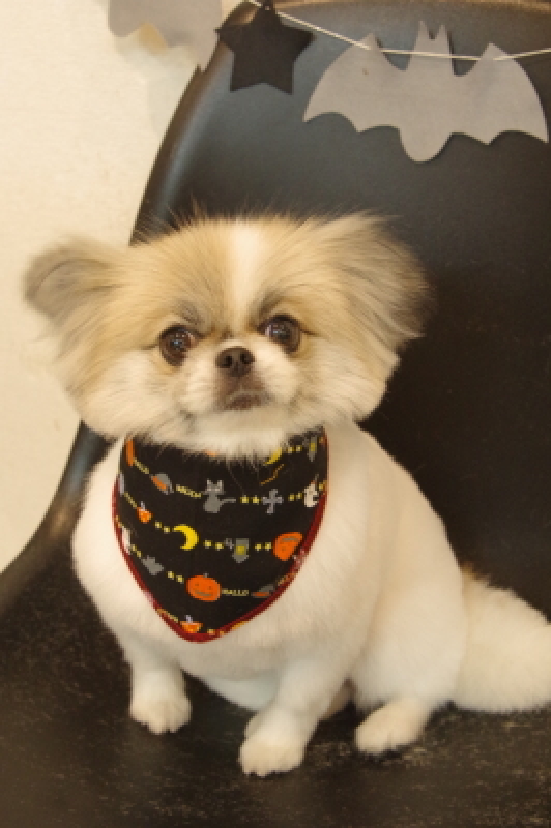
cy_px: 414
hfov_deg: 23.7
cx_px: 276
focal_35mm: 57
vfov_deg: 35.1
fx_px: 1311
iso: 3200
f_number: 7.1
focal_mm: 38
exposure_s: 1/30
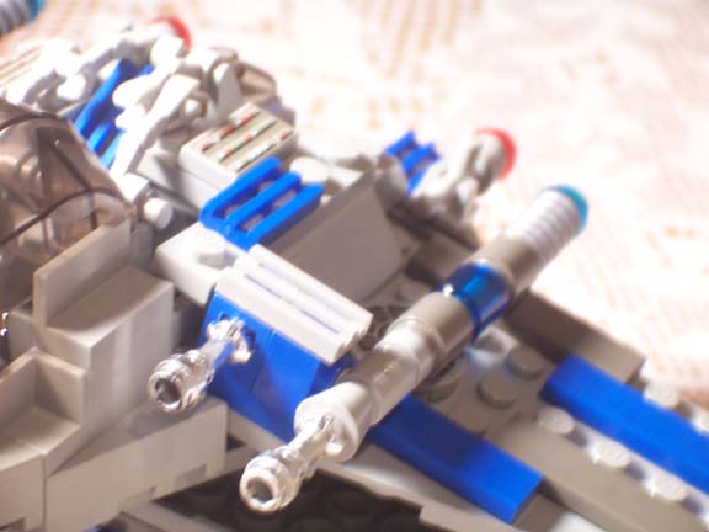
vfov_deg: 11.2
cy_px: 266
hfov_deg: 14.9
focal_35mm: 132
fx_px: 2704
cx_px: 354
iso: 140
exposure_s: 1/8
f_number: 4.8
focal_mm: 22
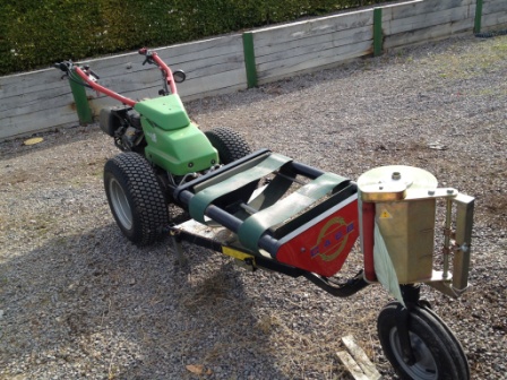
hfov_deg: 52.6
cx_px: 254
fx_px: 513
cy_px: 190
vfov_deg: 40.7
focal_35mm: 35
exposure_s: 1/778
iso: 64
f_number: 2.4
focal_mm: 4.28
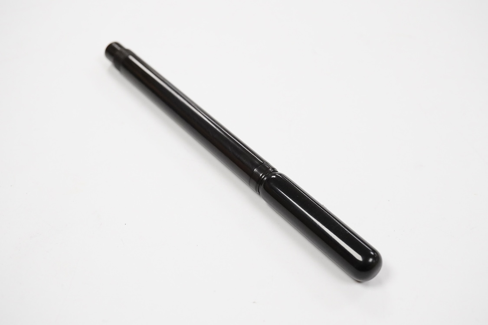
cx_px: 244
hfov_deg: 43.6
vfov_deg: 29.9
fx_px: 610
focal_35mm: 45
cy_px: 162
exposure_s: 1/200
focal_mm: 30
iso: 2500
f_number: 10
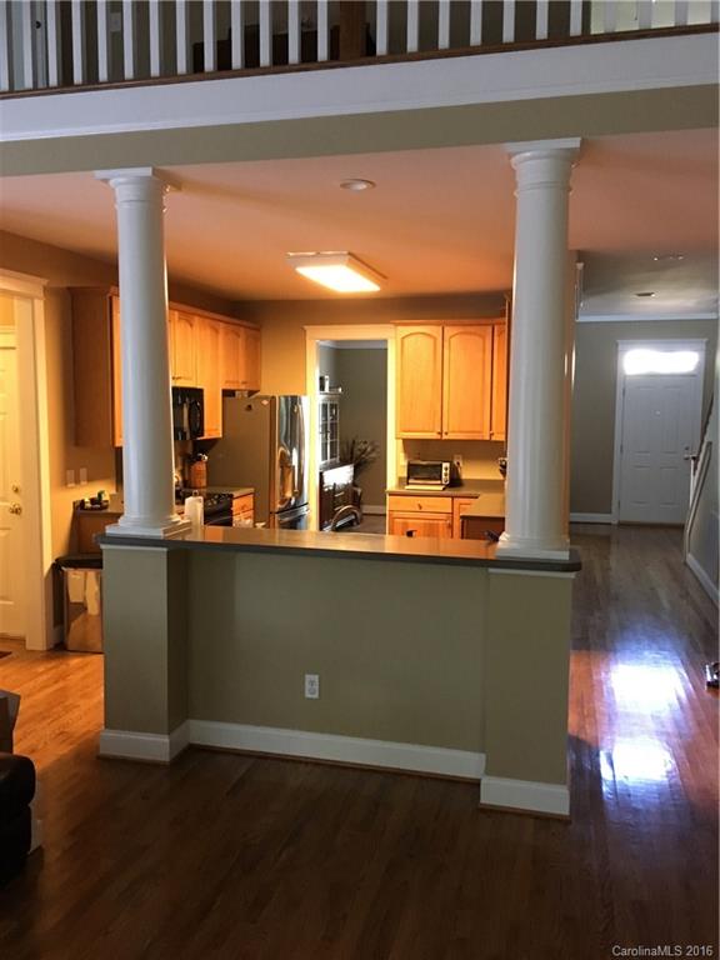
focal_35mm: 29
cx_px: 360
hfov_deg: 48.2
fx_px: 804
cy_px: 480
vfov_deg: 61.7
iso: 200
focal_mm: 4.15
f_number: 2.2
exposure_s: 1/15
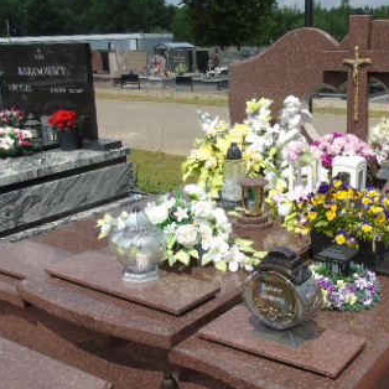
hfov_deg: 37.1
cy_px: 222
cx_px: 265
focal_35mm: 45
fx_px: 572
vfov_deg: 37.5
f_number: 3.6
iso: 80
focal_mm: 4.4
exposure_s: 1/1000
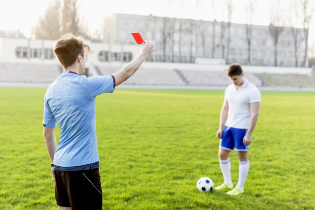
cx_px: 158
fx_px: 437
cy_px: 105
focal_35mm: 50
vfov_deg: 27.0
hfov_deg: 39.6
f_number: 2.5
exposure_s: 1/250
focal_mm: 50
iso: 200
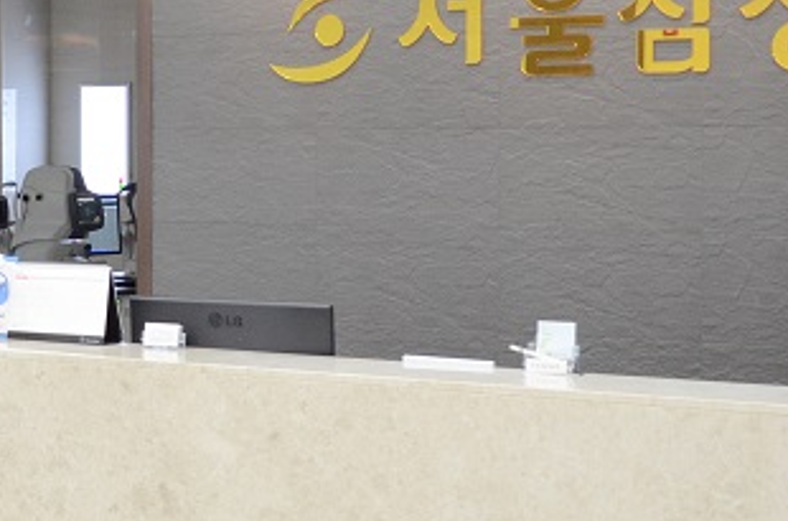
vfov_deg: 15.8
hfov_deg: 23.0
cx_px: 46
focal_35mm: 86
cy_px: 200
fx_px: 1878
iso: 720
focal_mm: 18
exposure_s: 1/60
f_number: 4
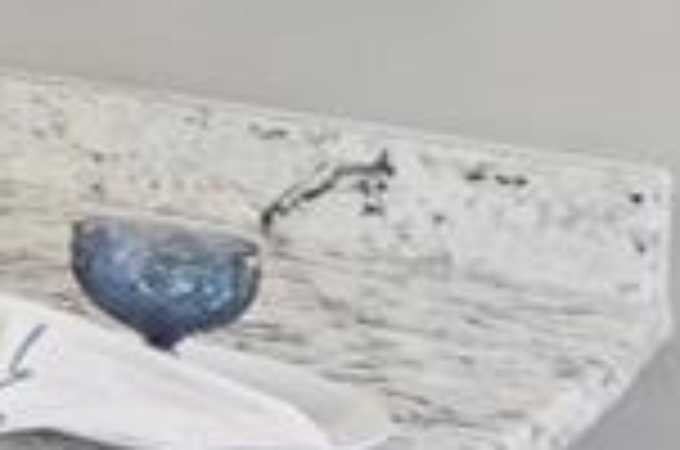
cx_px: -1090
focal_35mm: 102
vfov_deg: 12.7
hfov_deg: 13.1
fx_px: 1923
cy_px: -230
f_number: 8
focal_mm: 10
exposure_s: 1/20
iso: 400
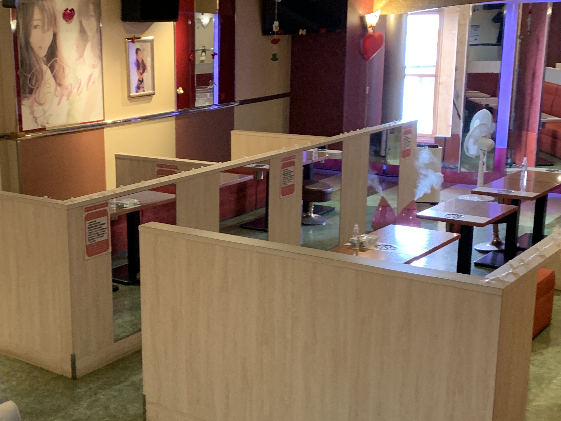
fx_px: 859
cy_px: 247
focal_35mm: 53
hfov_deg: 35.4
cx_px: 144
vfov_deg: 27.5
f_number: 1.8
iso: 320
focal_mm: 4.25
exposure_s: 1/50
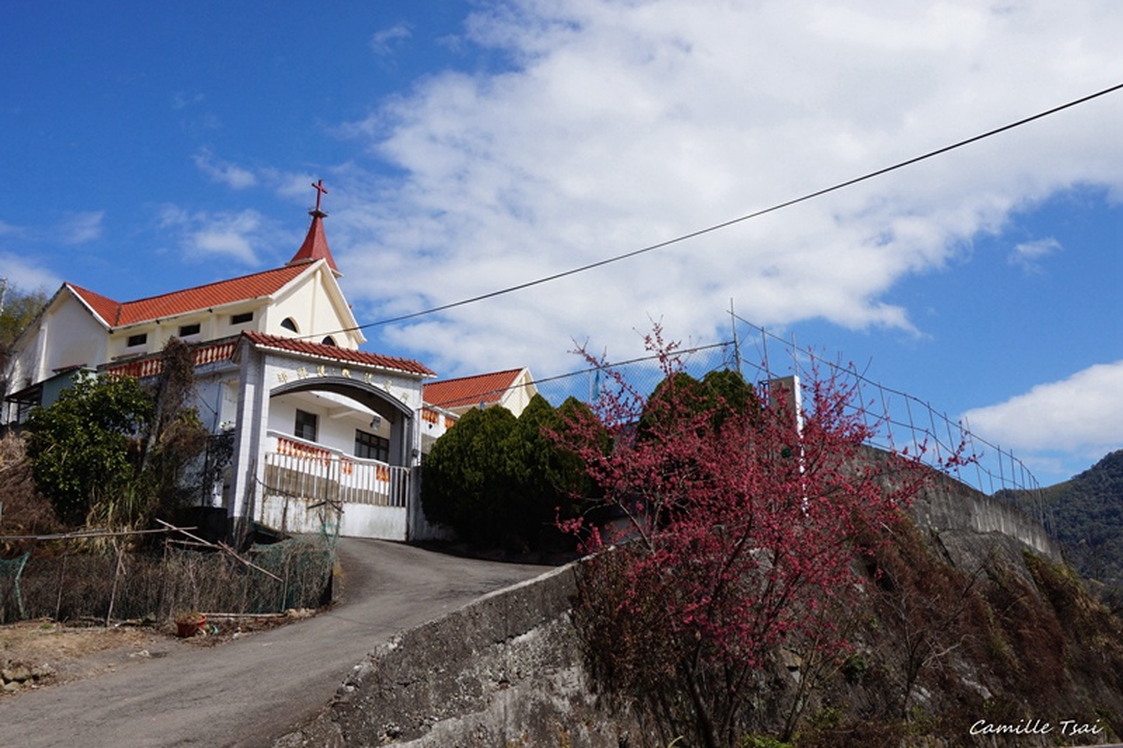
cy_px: 374
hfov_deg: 61.9
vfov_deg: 43.6
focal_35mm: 30
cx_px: 562
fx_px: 936
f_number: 14
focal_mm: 20
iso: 100
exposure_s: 1/100
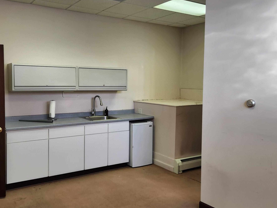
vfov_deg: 44.1
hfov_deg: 56.1
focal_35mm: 32
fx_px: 256
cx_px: 103
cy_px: 97
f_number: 1.8
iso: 125
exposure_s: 1/120
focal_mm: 5.4
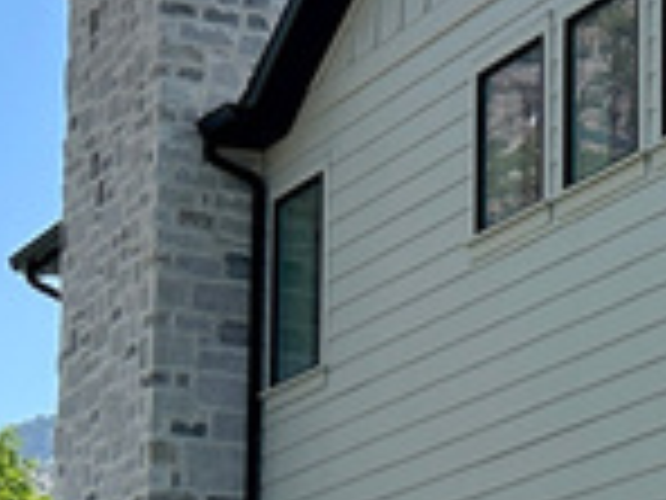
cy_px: 667
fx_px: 3194
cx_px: 1336
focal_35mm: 166
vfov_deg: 8.8
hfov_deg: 10.9
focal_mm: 6.86
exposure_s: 1/2882
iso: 80
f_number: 1.78
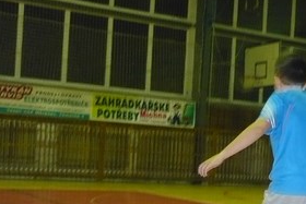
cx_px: 299
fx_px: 663
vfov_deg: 17.3
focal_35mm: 78
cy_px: 170
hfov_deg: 24.9
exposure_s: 1/30
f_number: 2.8
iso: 400
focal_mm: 5.8
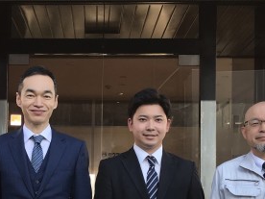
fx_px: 597
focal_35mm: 78
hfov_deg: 24.8
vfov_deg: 18.8
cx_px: 74
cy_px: 153
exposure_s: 1/435
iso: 20
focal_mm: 3.99
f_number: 1.8
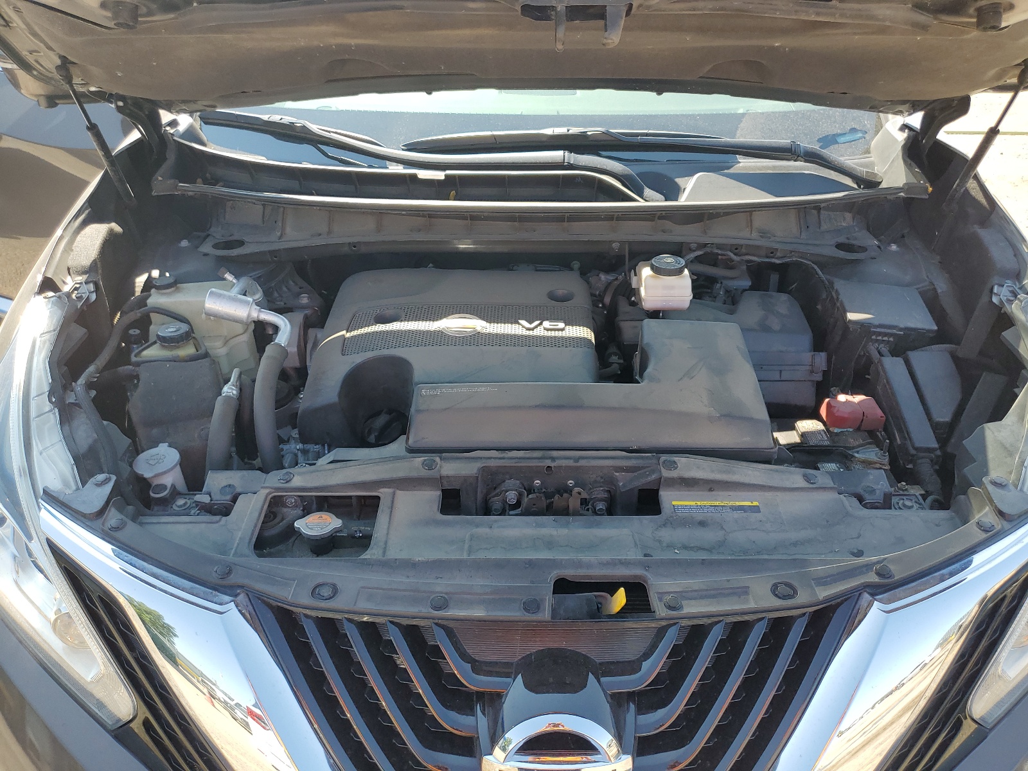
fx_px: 772
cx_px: 514
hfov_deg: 67.3
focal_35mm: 26
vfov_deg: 53.1
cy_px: 386
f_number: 1.5
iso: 50
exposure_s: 1/667
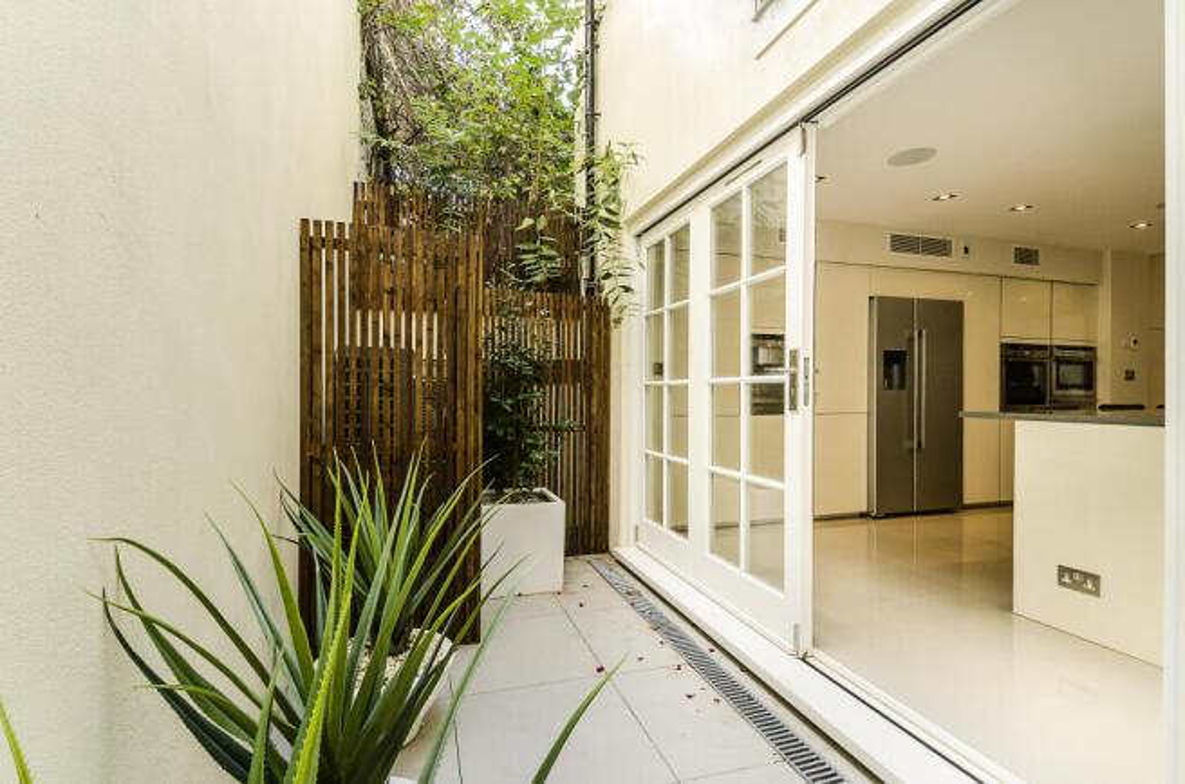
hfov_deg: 100.5
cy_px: 392
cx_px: 592
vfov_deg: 77.0
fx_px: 493
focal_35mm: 15
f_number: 9
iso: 320
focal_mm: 10
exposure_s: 1/30
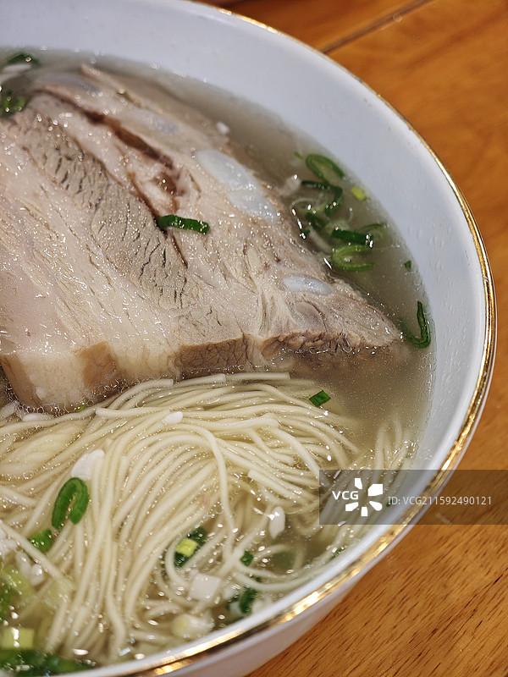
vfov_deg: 26.0
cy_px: 338
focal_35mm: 75
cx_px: 254
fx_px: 1468
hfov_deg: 19.6
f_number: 1.8
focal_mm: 12.28
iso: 320
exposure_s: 1/100
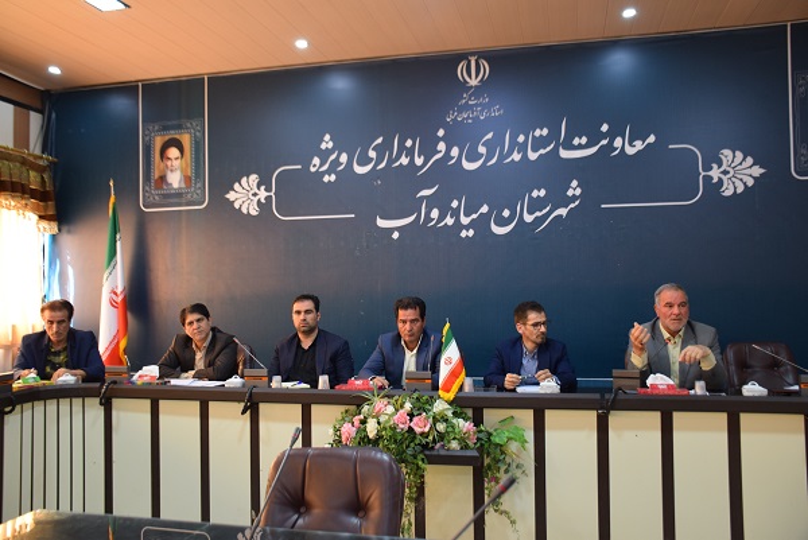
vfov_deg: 40.0
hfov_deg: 57.2
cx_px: 404
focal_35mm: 33
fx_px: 741
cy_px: 270
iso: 800
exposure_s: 1/60
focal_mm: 22
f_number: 3.5
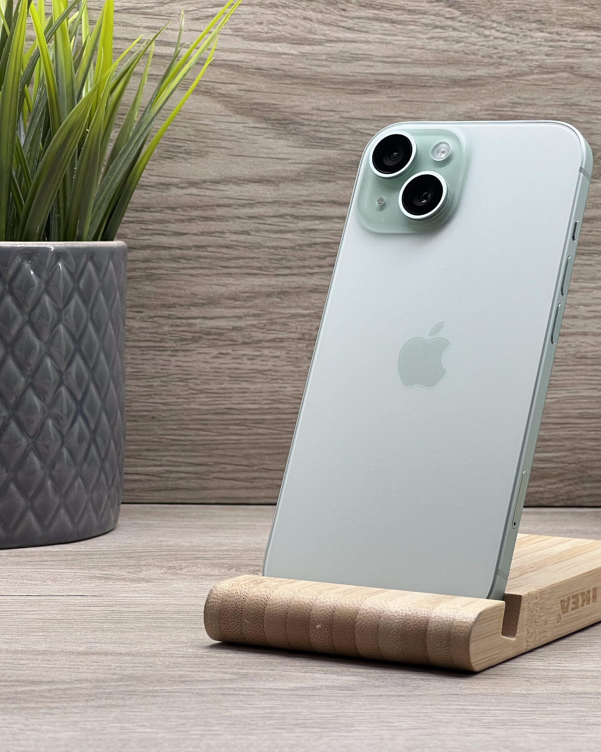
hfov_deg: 15.2
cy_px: 379
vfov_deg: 19.0
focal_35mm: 101
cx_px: 462
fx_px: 2246
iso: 64
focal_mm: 9
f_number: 2.8
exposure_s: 1/100
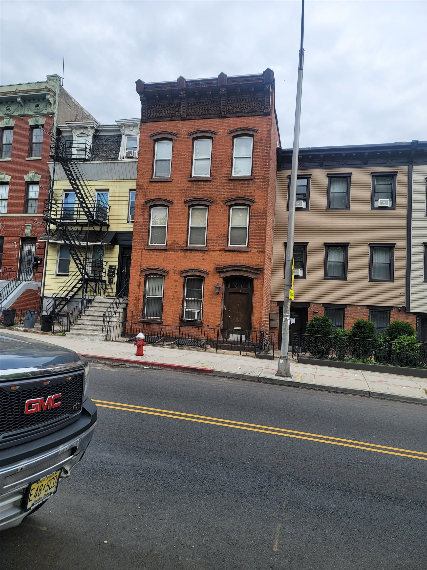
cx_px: 214
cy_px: 285
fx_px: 411
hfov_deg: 54.9
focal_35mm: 25
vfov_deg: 69.4
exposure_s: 1/728
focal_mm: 7
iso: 20
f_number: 1.8
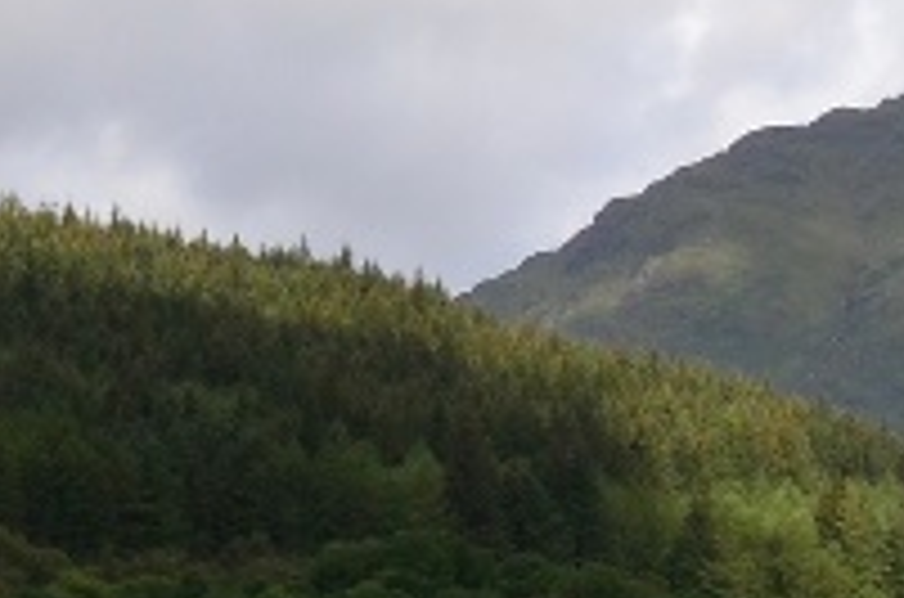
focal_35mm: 215
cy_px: 879
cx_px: 855
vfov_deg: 6.3
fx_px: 5386
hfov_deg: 9.5
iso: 320
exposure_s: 1/500
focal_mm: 18
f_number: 9
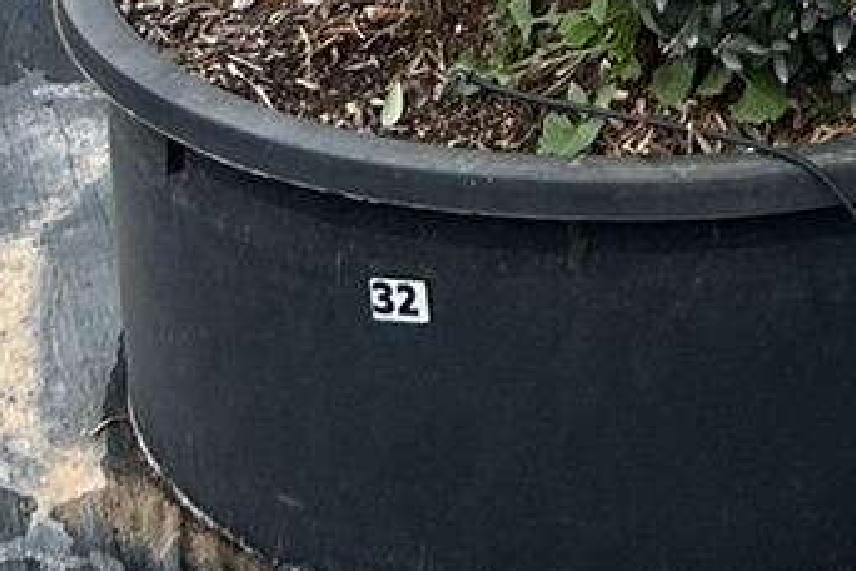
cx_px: 856
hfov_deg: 12.5
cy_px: -1818
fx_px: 3852
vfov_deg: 6.5
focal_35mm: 162
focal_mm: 5.7
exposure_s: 1/1621
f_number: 1.5
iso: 50
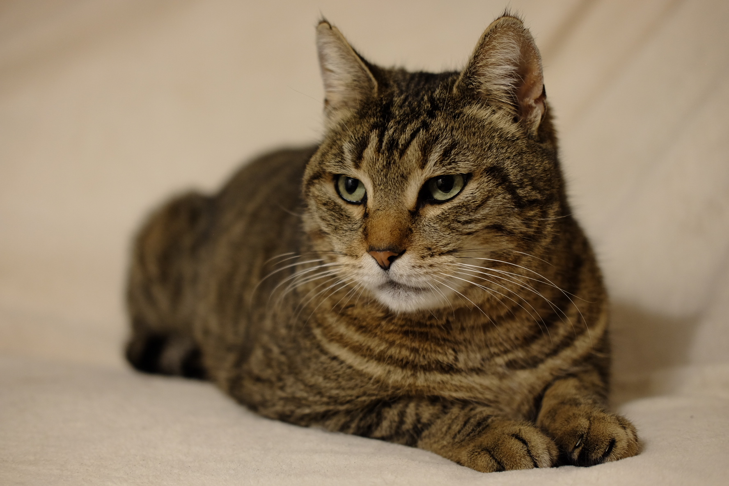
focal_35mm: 53
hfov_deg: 37.5
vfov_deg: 25.5
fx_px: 1073
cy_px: 243
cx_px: 364
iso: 800
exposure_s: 1/60
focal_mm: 35
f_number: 2
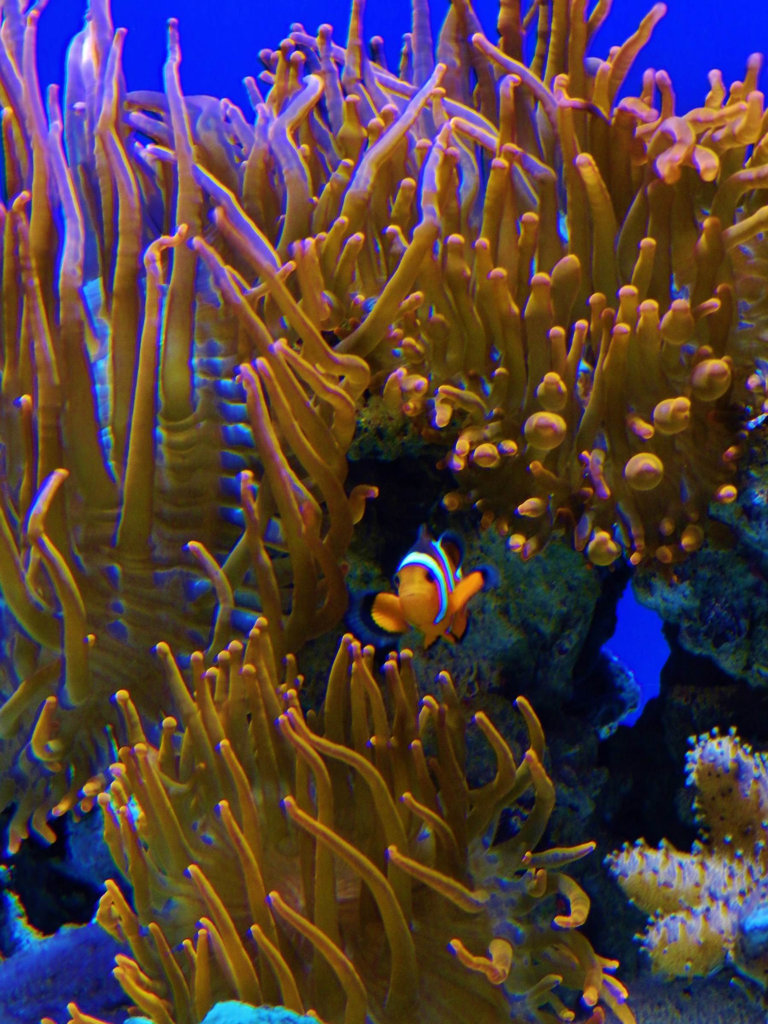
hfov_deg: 19.4
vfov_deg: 25.7
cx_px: 384
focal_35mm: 76
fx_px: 2248
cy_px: 512
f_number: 4.8
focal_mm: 13.5
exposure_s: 1/20
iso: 560
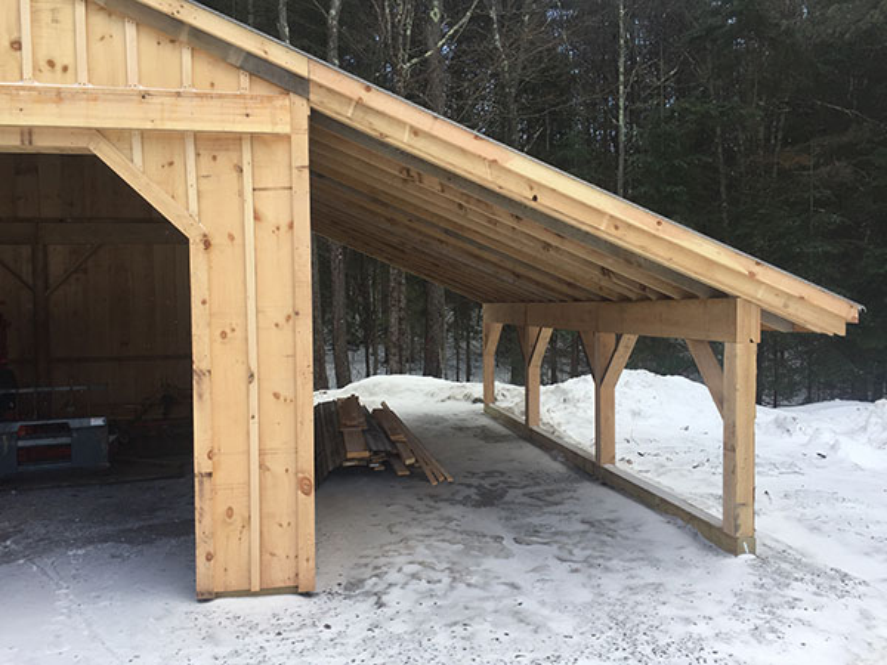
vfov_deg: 48.2
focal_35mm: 29
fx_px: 743
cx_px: 444
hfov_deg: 61.7
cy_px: 332
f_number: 2.2
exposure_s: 1/471
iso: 32
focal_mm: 4.15
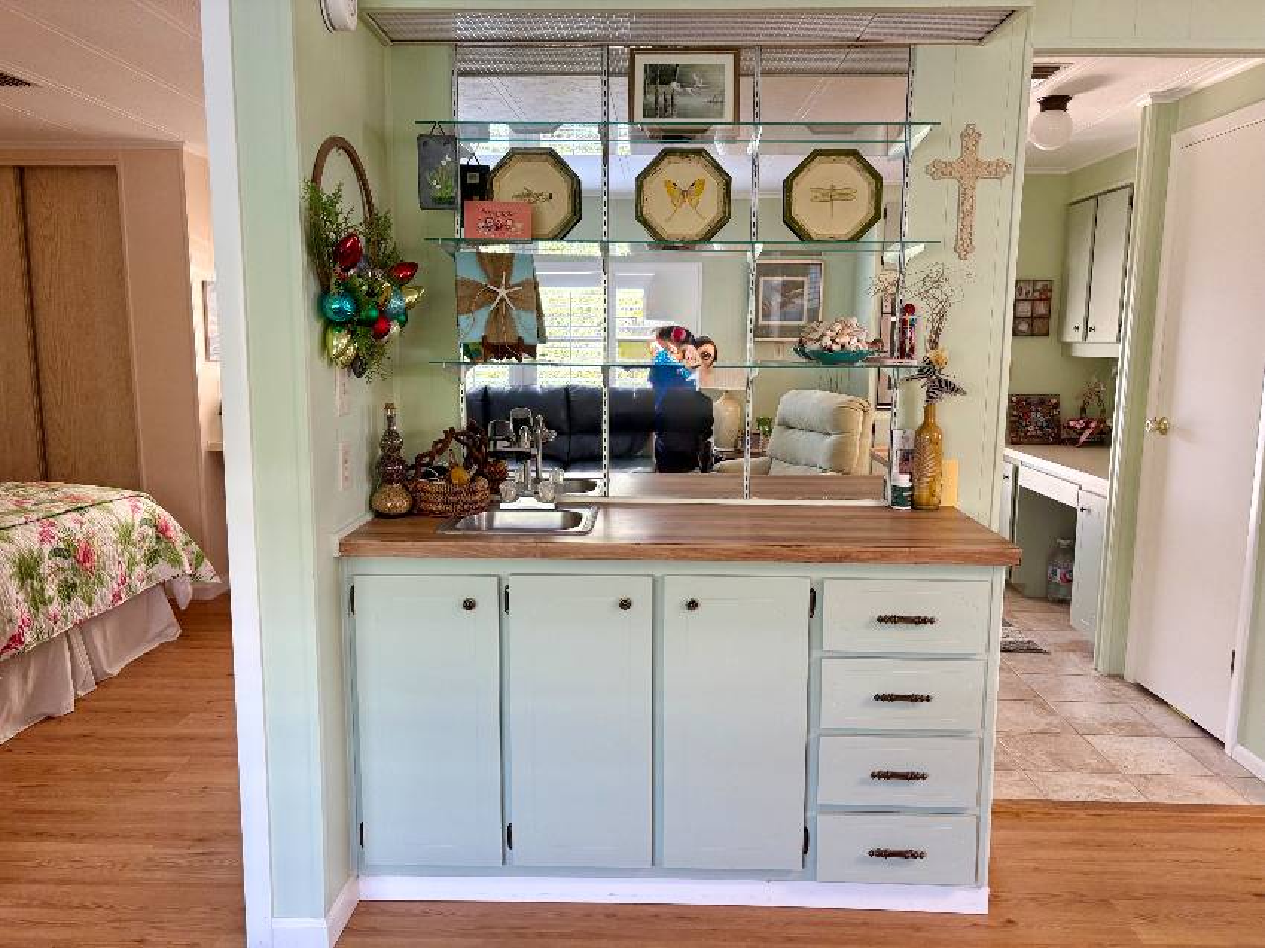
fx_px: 950
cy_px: 474
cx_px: 632
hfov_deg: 67.3
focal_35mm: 26
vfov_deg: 53.0
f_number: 1.6
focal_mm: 5.96
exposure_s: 1/60
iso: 100
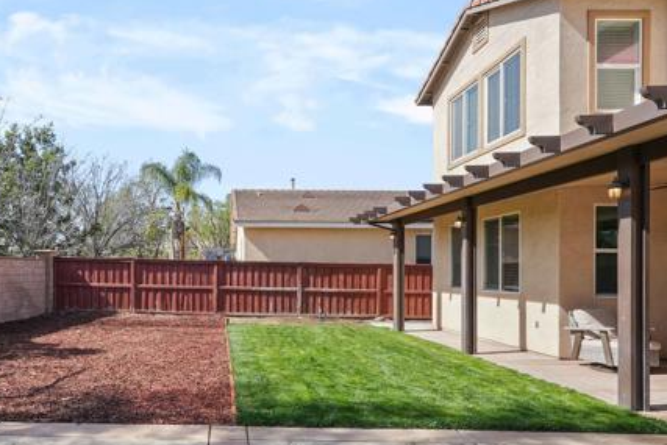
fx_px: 445
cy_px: 265
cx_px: 230
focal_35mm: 24
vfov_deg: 52.8
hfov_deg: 71.8
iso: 100
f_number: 8
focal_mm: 16
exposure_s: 1/125
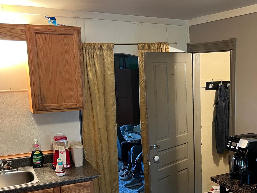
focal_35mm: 45
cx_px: 193
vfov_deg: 32.0
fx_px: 334
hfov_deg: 40.9
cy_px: 125
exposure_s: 1/40
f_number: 1.5
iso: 400
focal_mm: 5.7
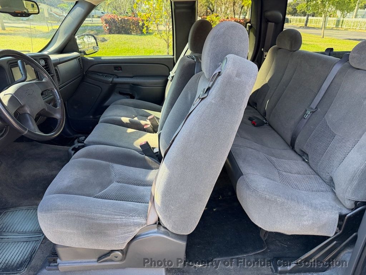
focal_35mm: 24
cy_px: 138
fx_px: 254
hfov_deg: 71.6
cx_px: 183
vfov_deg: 56.8
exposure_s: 1/194
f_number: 1.78
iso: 160
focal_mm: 6.76
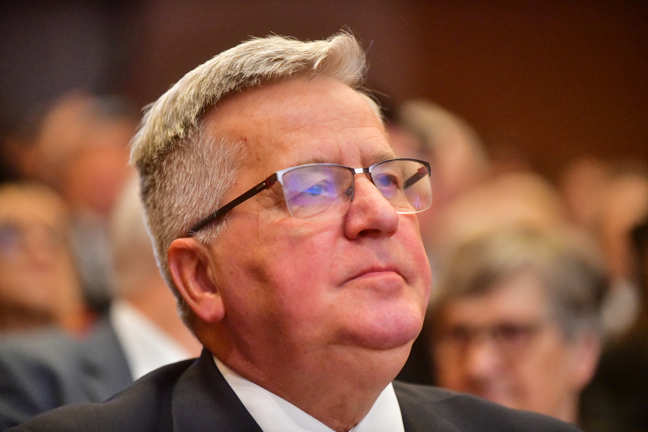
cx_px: 324
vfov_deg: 9.1
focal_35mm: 150
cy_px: 216
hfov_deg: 13.7
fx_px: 2700
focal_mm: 150
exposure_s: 1/160
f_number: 2.8
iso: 9000
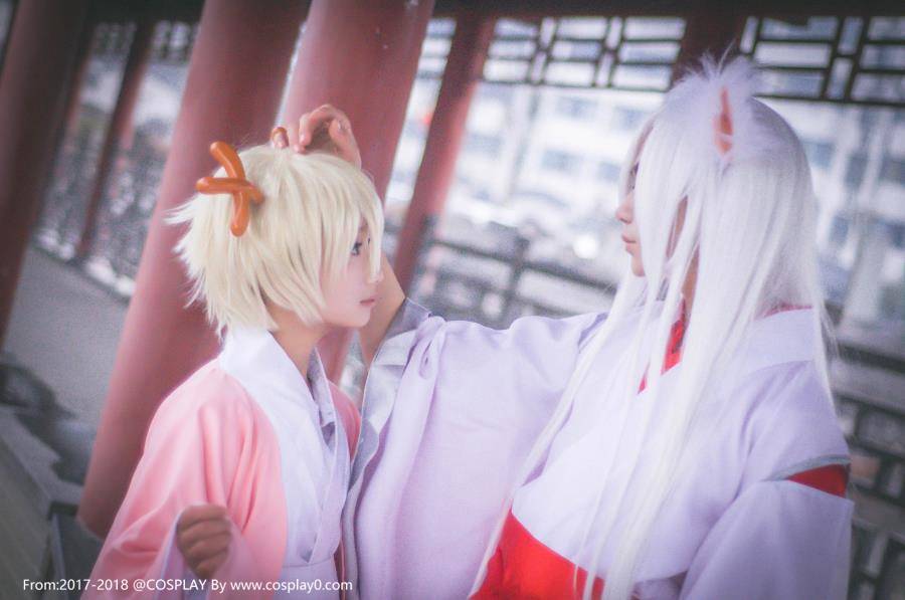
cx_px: 452
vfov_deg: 18.1
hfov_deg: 27.0
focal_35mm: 75
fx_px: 1882
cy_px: 300
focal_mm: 50
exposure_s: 1/200
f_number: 1.8
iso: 2500
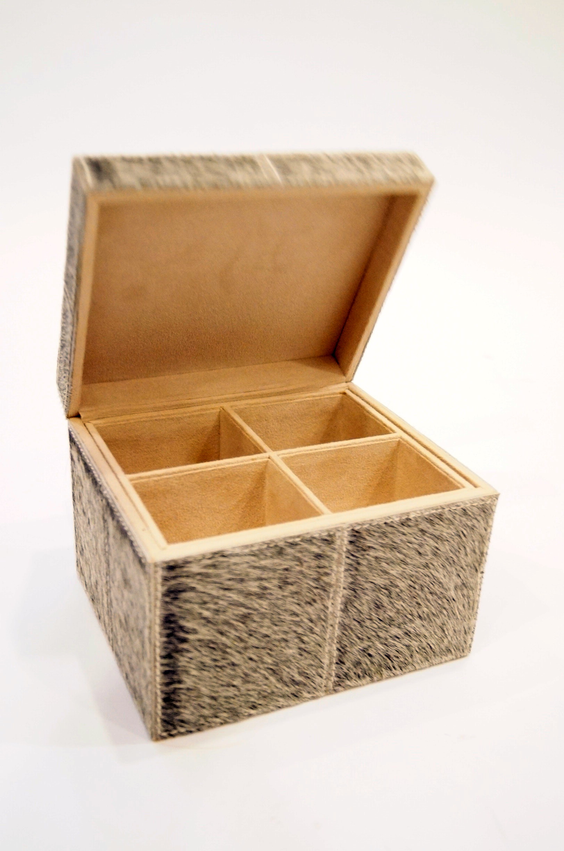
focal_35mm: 39
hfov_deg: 34.1
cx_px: 282
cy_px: 426
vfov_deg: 49.6
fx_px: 920
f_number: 4
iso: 3200
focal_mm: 26
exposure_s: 1/50
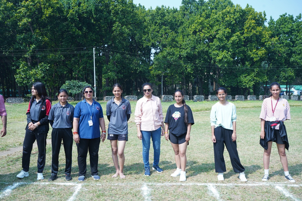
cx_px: 151
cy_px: 100
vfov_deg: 40.0
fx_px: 277
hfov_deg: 57.2
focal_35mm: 33
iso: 125
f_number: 8
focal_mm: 33
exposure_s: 1/125
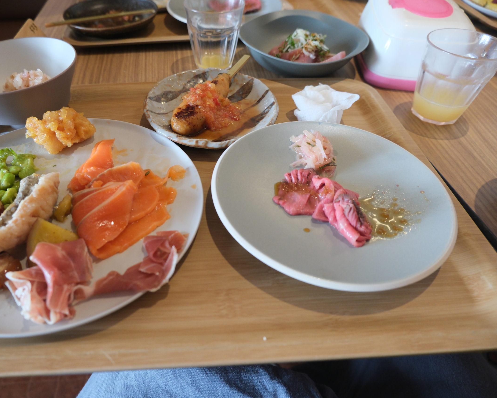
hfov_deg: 65.5
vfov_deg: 54.9
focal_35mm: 26
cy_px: 199
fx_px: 382
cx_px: 204
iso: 1250
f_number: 3.5
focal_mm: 15
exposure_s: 1/100
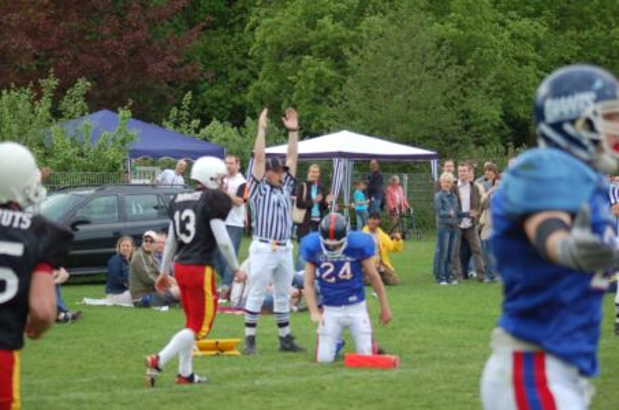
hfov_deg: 19.5
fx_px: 1802
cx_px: 310
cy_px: 205
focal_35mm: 105
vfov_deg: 13.0
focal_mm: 70
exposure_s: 1/1000
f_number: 4
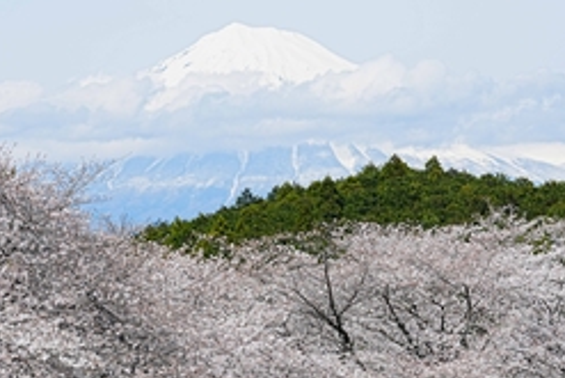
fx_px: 2670
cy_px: 235
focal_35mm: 170
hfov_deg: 12.1
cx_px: 194
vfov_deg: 8.1
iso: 100
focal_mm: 105
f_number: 7.1
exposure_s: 1/400
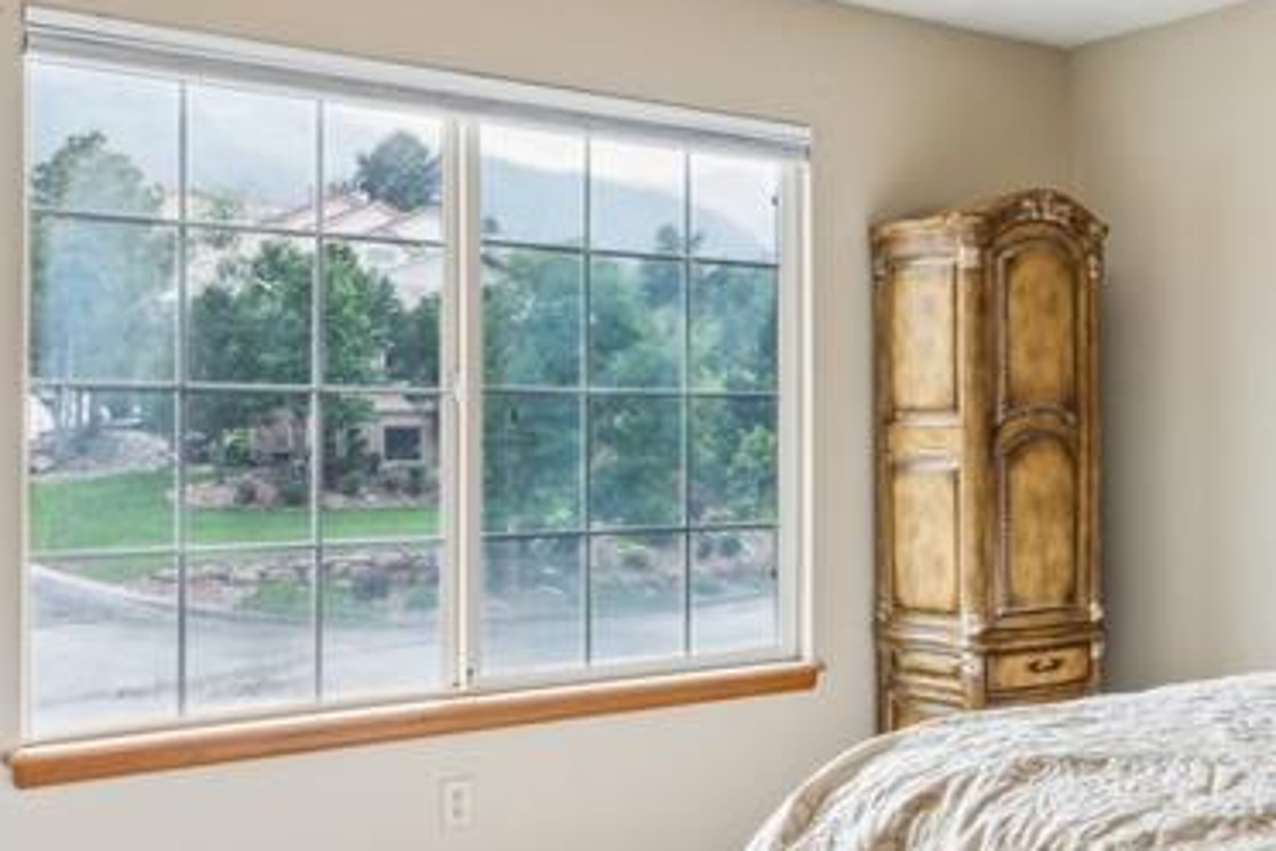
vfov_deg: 30.5
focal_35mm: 44
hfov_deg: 41.5
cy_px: 446
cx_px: 1111
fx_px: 1559
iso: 125
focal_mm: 16
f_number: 13
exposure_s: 1/2
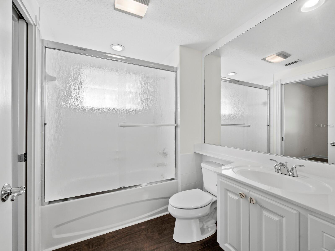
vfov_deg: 85.7
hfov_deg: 102.0
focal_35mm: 14
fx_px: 136
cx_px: 168
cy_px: 126
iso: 320
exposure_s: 1/3
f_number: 14
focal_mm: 7
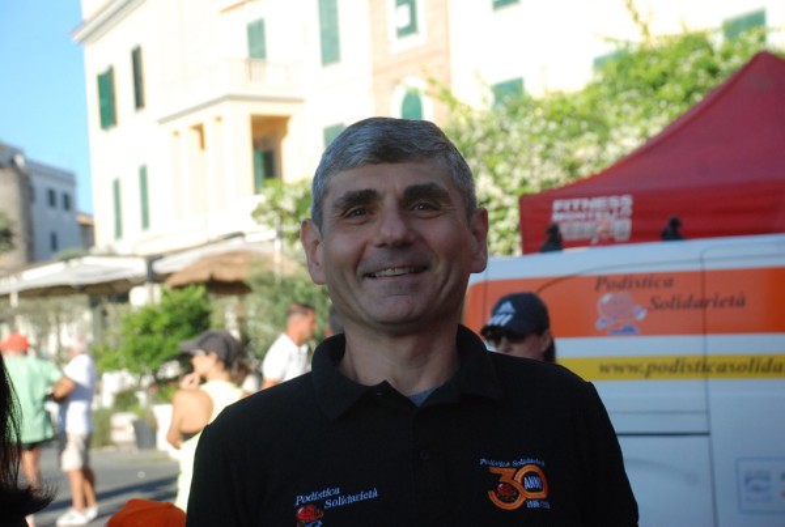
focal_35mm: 87
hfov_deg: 23.3
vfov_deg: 15.8
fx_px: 1901
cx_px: 392
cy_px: 264
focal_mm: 58
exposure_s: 1/1600
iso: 1000
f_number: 5.6
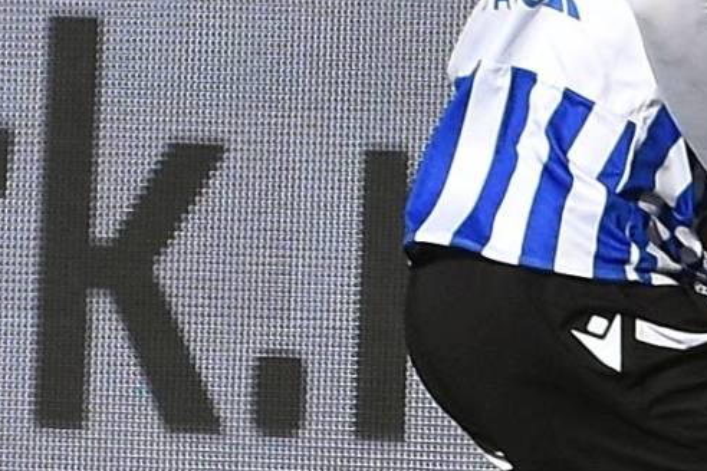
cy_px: 251
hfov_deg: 2.5
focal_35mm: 819
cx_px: 1164
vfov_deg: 1.7
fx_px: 16083
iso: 180
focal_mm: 140
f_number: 5.6
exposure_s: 1/1000
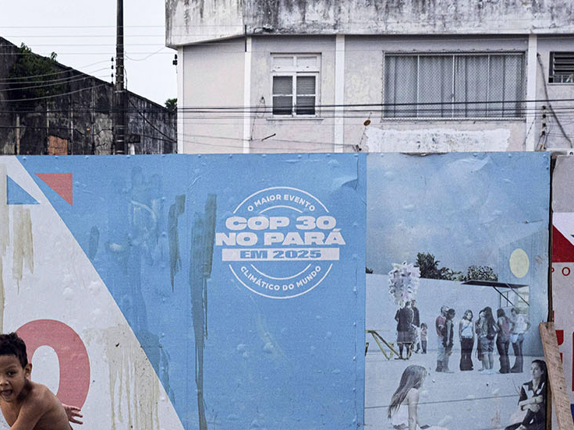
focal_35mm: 96
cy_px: 402
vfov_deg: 15.2
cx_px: -9
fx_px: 1592
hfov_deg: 19.8
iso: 1000
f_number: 5.6
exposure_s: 1/500
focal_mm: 35
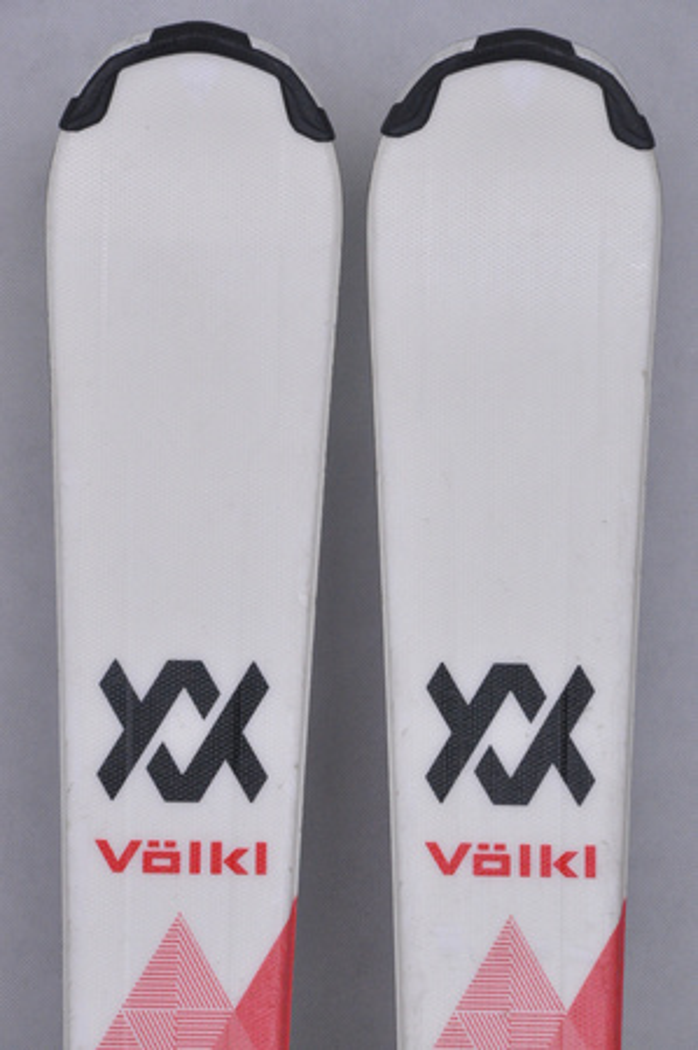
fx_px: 4591
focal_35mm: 158
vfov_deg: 13.1
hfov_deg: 8.7
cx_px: 349
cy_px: 525
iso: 3200
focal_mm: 105
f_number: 9.5
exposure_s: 1/125
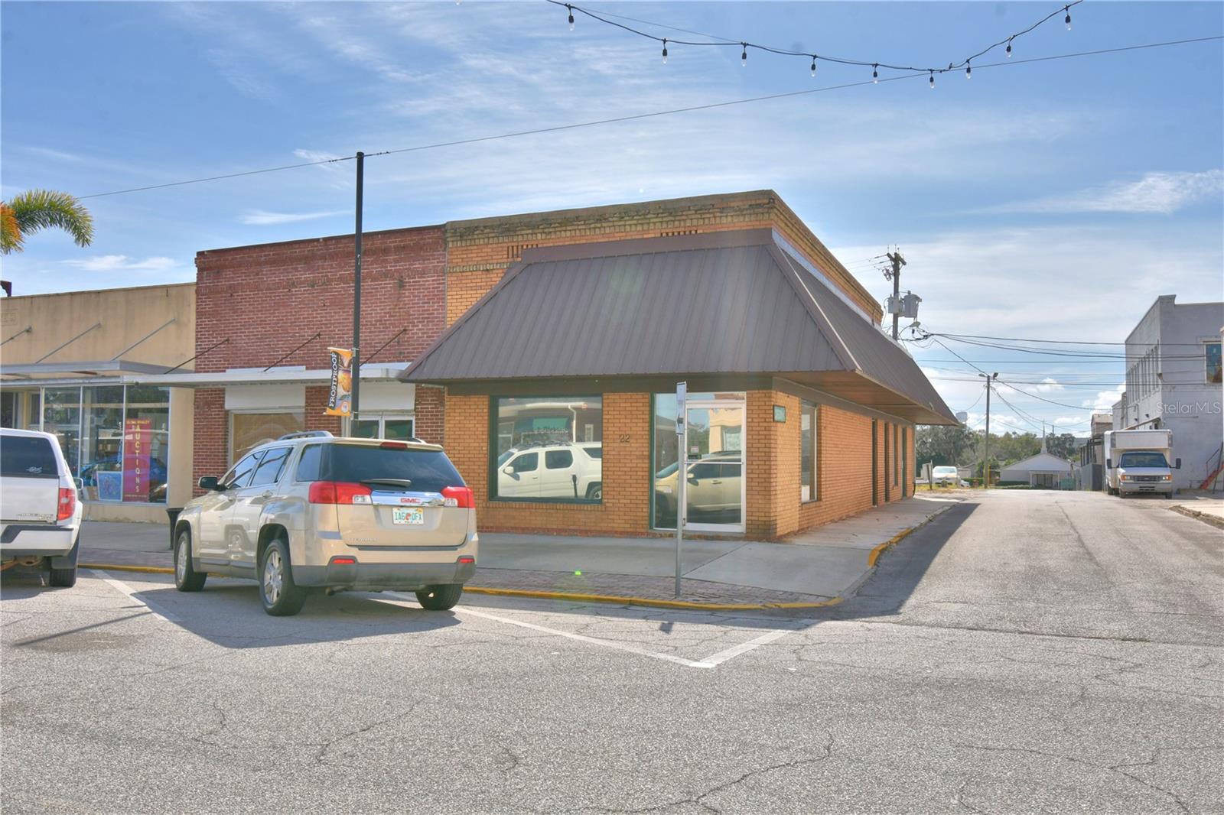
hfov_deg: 61.9
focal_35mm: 30
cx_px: 612
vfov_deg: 43.6
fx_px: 1020
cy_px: 408
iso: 100
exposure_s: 1/250
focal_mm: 20
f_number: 13
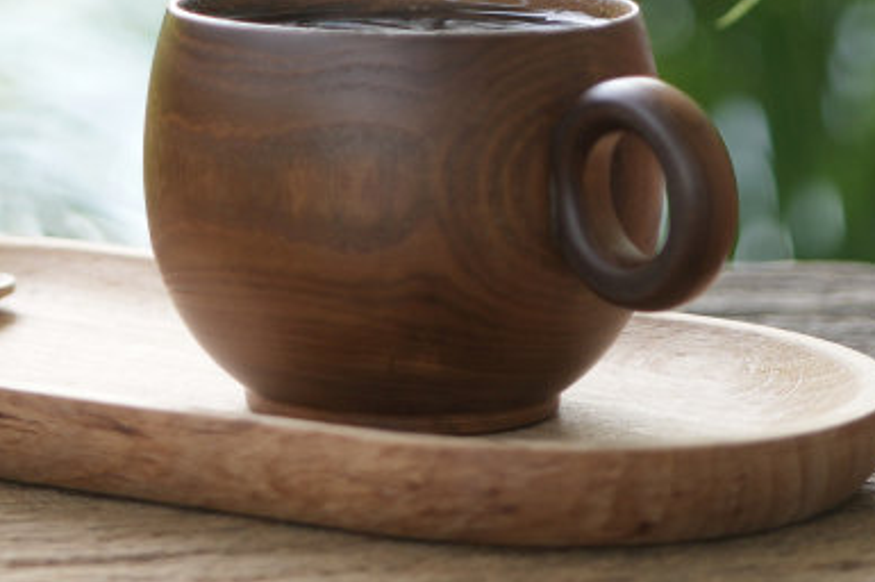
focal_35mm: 208
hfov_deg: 9.8
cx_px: 16
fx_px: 5051
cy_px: -551
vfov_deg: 6.4
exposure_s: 1/100
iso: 160
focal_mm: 50
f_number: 2.8
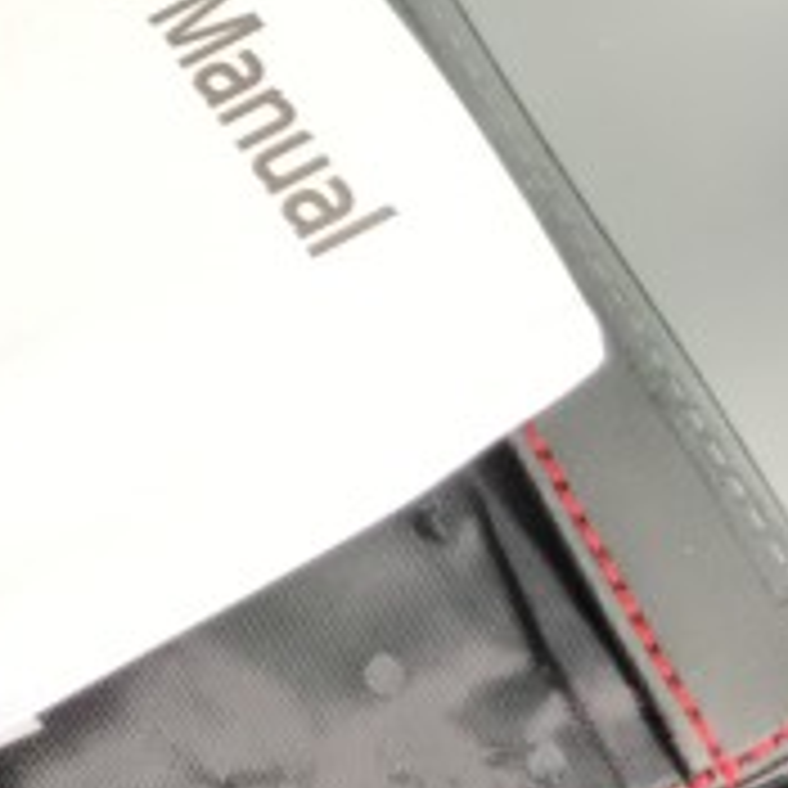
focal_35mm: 145
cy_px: 18
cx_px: -338
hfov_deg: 11.6
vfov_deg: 11.9
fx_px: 3734
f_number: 1.8
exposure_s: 1/182
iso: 20
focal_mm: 3.99
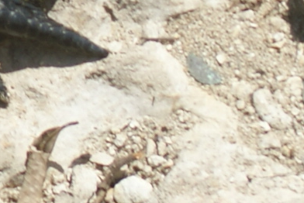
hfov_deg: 2.2
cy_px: -345
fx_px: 7958
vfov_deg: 1.5
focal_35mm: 942
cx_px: -445
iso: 100
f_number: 6.3
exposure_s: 1/250
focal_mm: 85
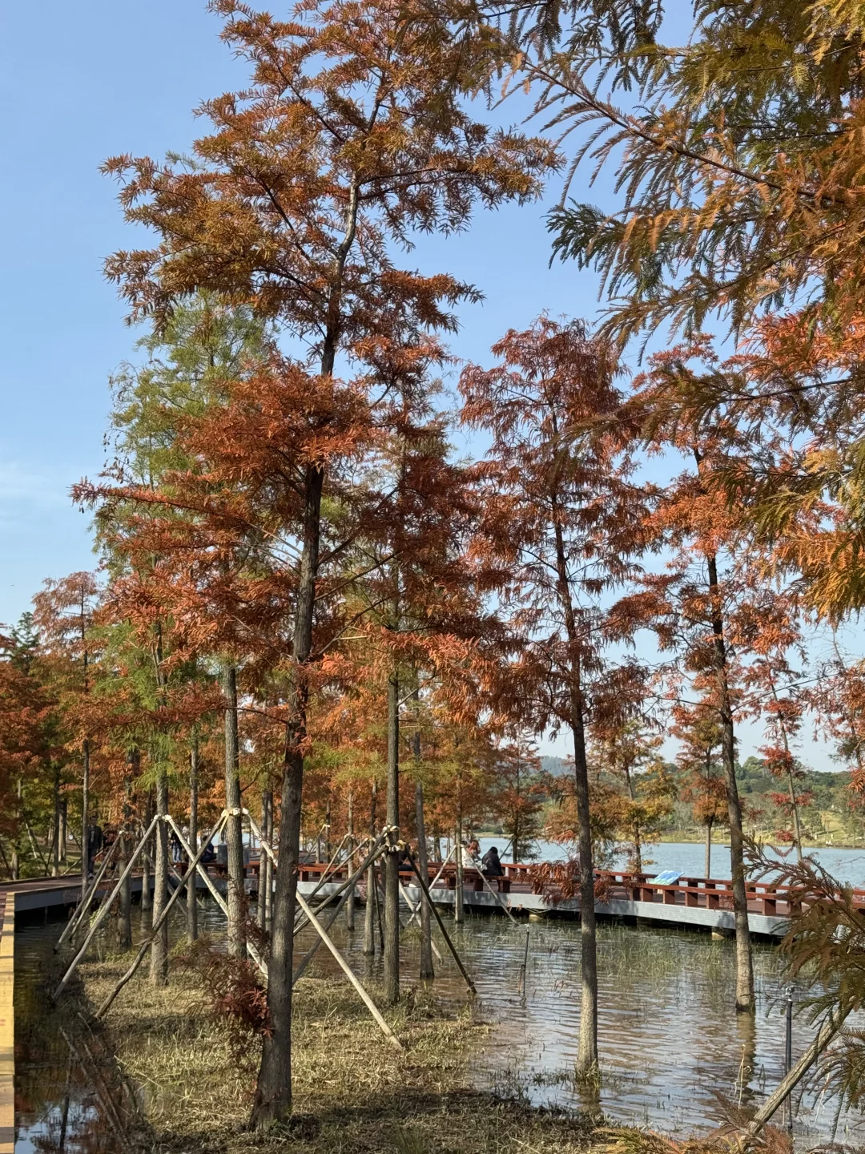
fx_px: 1599
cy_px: 577
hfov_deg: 30.3
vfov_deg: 39.7
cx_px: 432
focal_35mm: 48
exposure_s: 1/2717
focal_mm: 6.76
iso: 64
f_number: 1.78
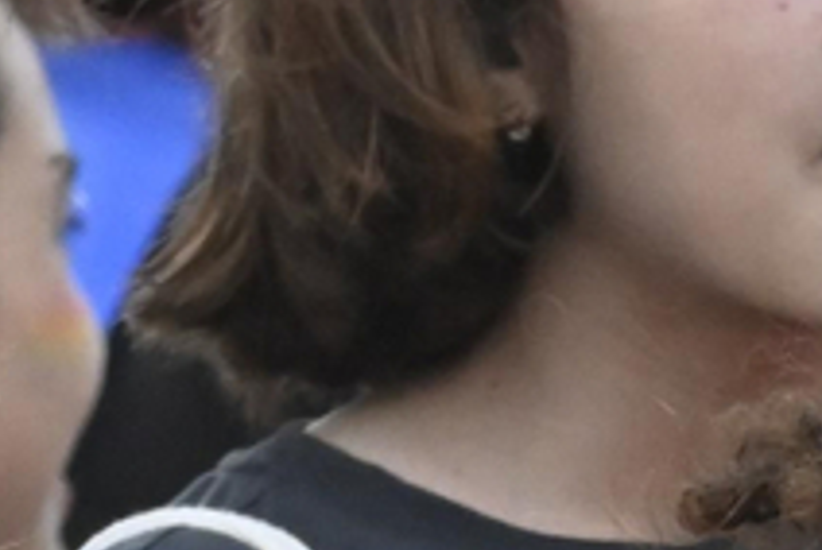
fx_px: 51674
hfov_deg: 0.9
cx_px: -527
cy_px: 639
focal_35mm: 2260
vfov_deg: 0.6
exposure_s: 1/640
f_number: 6
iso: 1250
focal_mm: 200
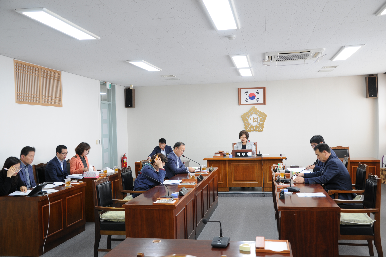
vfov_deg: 36.8
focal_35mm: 36
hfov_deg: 53.2
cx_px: 193
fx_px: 386
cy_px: 128
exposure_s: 1/15
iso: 200
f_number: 3.8
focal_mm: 24
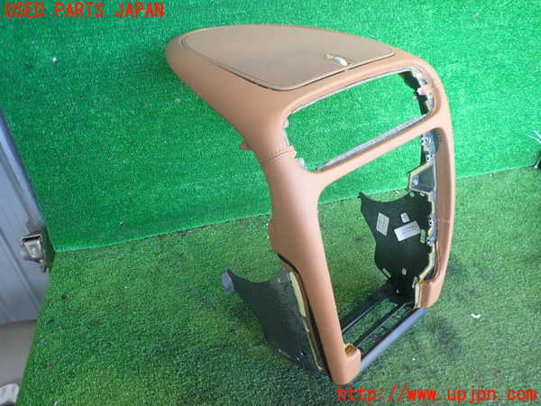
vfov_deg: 54.9
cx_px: 270
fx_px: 391
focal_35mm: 25
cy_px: 203
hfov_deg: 69.4
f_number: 2
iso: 200
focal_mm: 4.5
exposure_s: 1/60
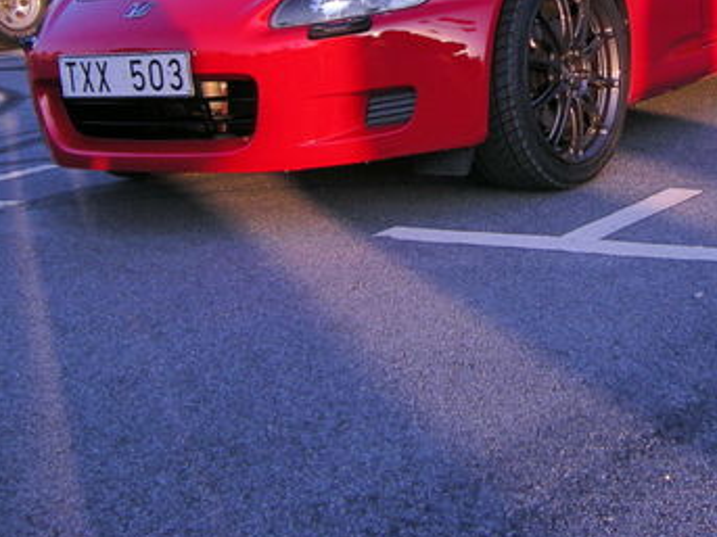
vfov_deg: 20.3
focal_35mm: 71
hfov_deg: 27.1
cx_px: 518
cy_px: 48
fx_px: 1470
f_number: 3.2
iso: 64
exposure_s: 1/256
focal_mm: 6.3
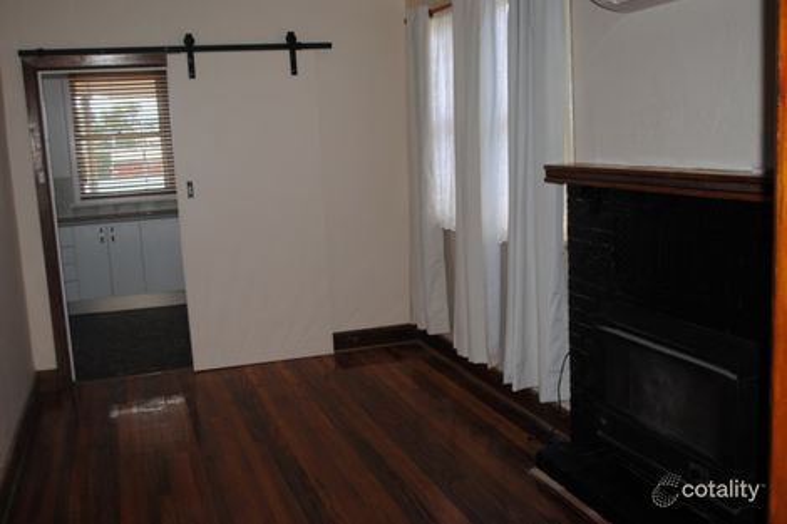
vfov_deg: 36.8
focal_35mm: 36
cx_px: 394
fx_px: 787
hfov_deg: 53.1
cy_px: 262
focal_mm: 24
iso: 200
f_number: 4
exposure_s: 1/60
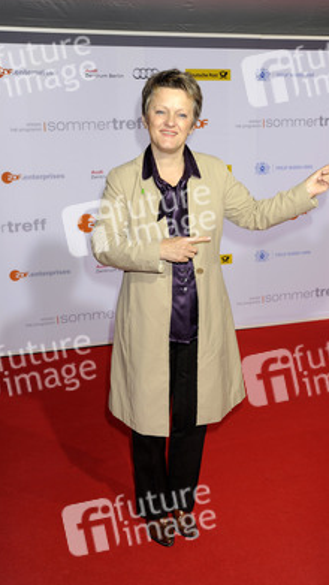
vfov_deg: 45.5
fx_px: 698
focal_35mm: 45
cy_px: 296
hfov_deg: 26.5
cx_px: 182
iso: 640
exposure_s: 1/160
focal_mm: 42
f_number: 6.3
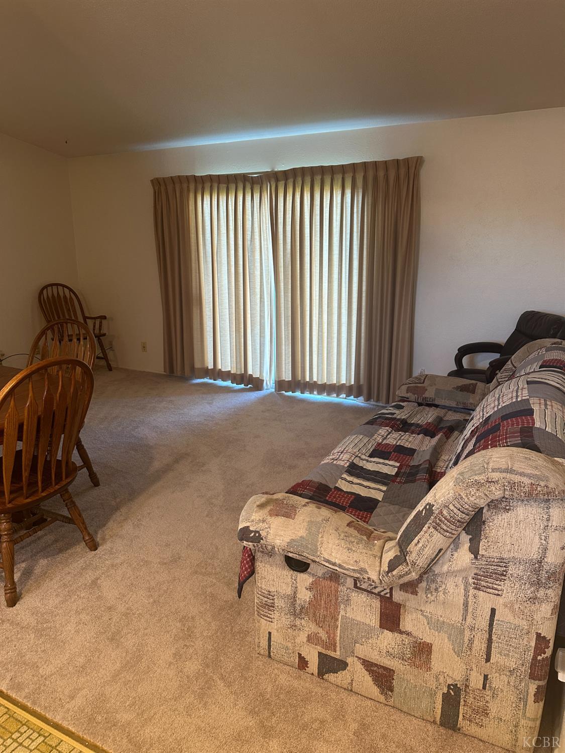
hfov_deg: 56.8
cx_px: 282
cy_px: 376
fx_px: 522
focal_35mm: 24
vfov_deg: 71.6
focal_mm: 6.86
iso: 200
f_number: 1.78
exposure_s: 1/60
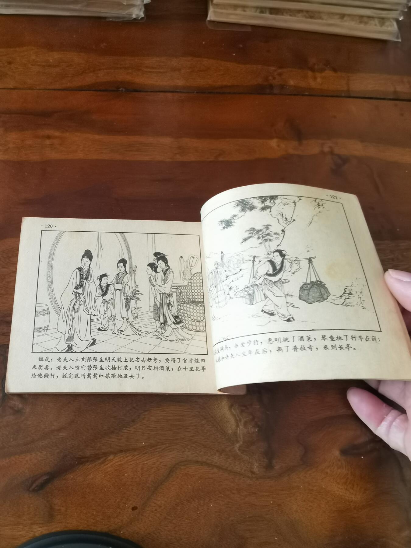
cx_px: 206
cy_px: 274
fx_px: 427
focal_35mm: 27
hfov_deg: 51.4
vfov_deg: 65.3
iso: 250
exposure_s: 1/33.3
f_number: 2.2
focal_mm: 2.26
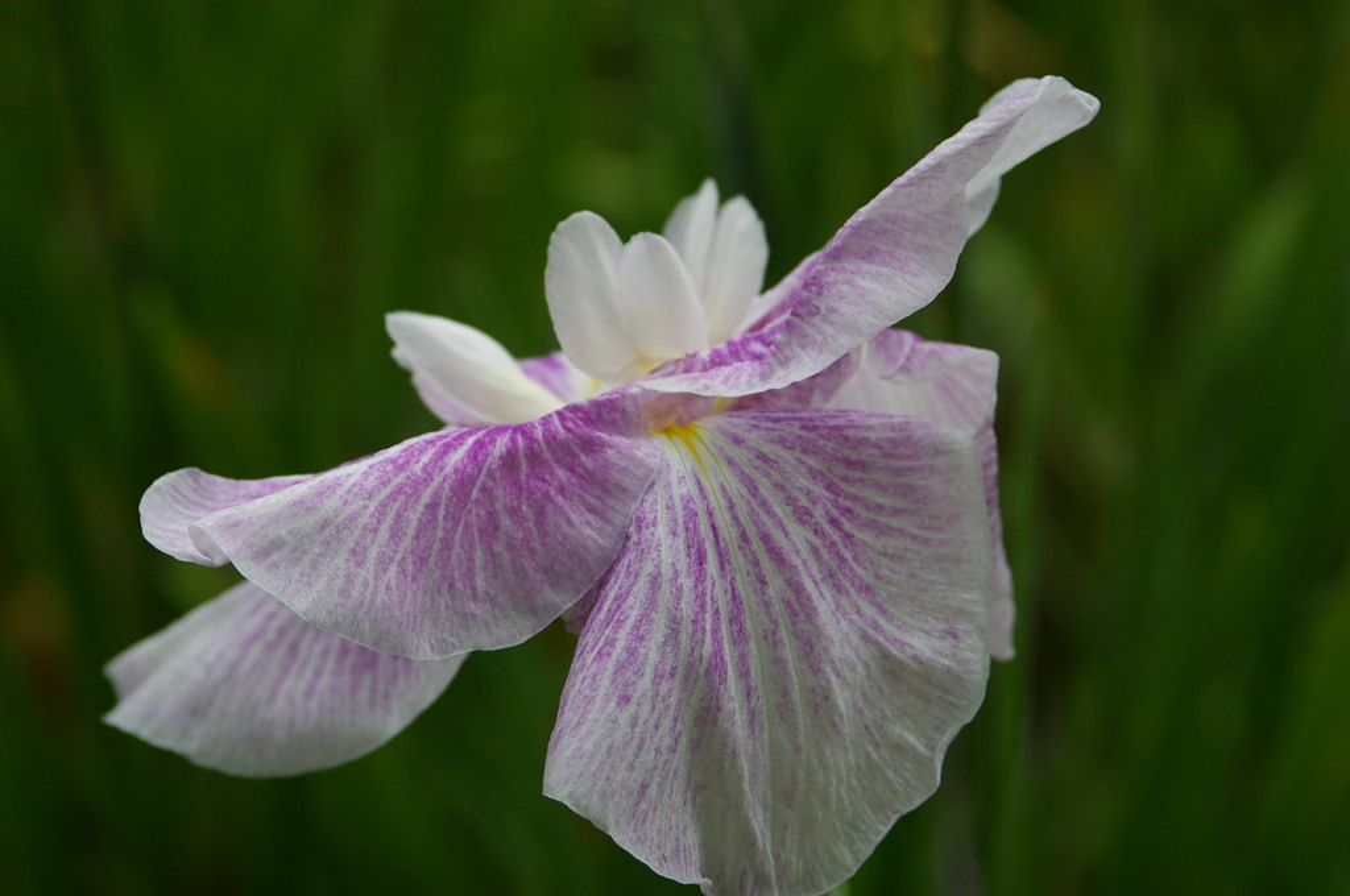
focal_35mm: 124
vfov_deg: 11.0
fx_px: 4663
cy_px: 448
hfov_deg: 16.5
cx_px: 675
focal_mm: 83
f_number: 5.6
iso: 400
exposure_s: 1/125
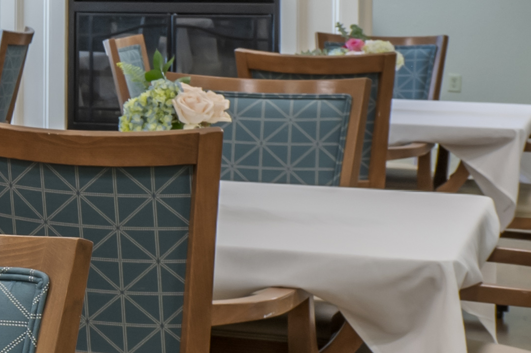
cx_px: -718
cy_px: 80
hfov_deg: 12.6
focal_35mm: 129
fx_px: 1901
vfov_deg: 10.6
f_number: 10
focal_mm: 23
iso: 400
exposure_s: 1/13
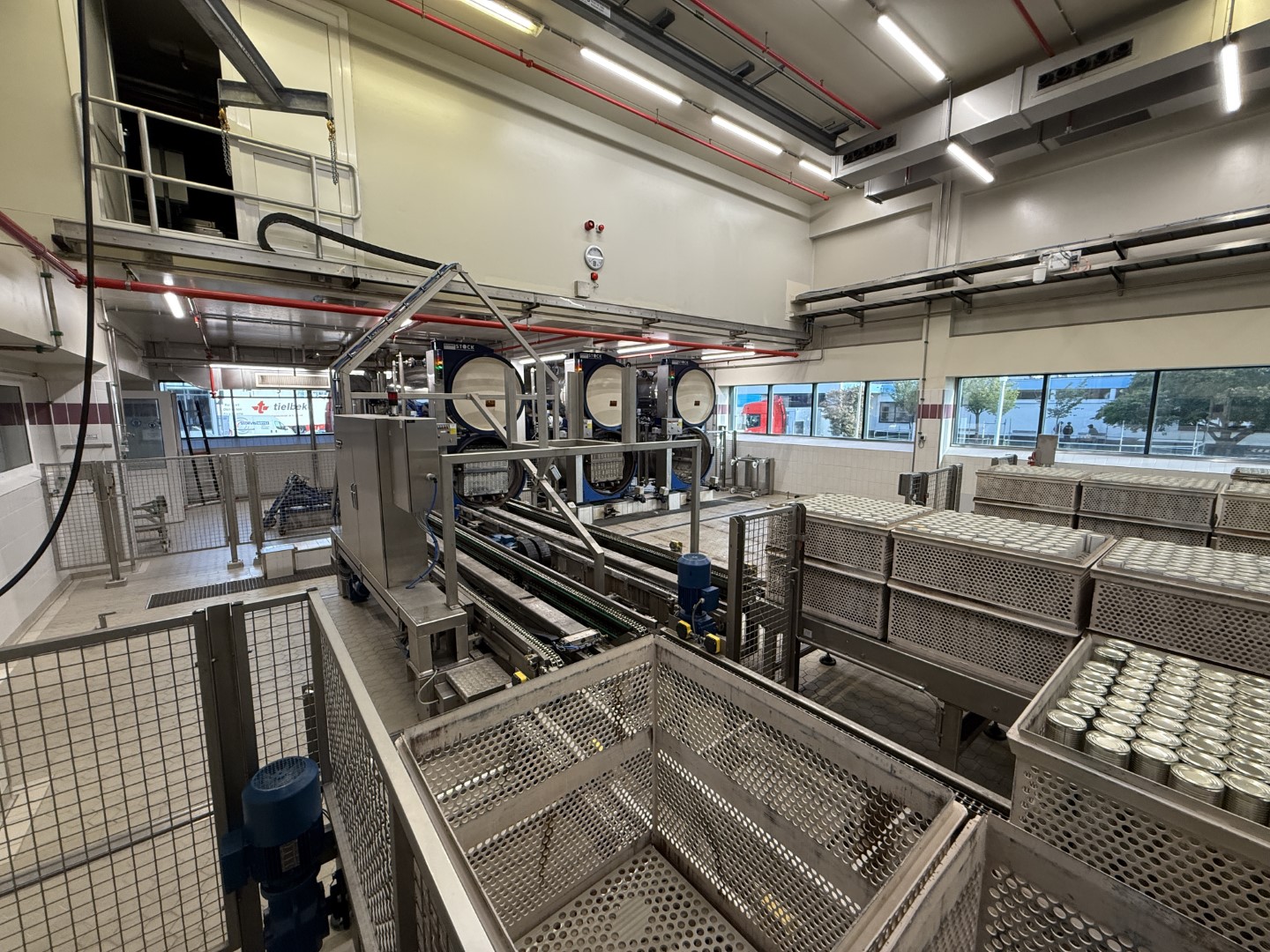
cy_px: 476
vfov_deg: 85.7
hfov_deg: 102.1
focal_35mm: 14
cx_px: 635
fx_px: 514
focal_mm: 2.22
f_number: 2.2
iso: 250
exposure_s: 1/100
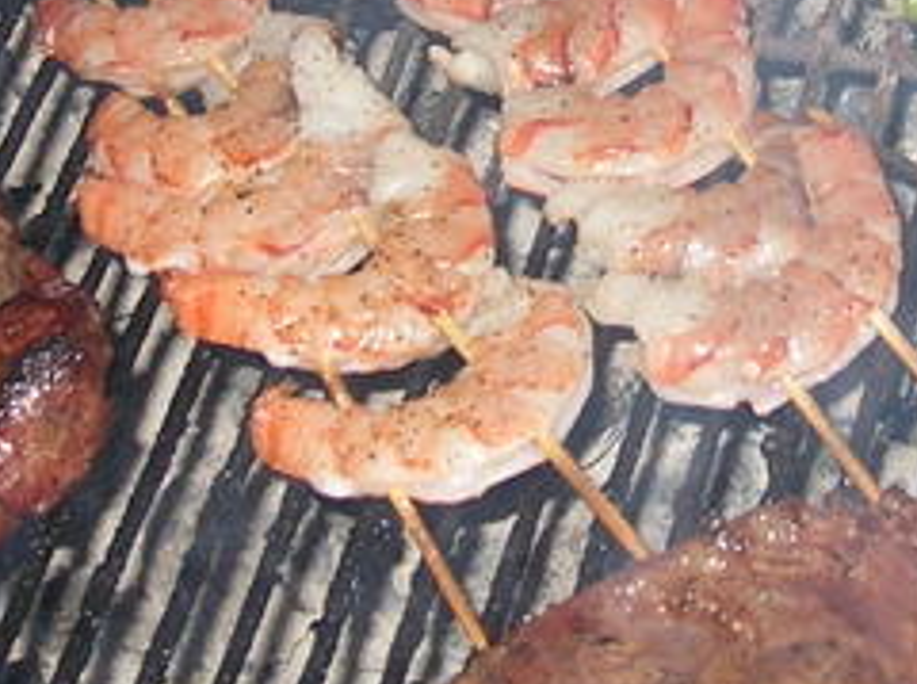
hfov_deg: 14.5
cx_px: 764
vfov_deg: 10.9
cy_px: 32
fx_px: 3569
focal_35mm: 135
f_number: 2.7
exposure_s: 1/60.1
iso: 50
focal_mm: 6
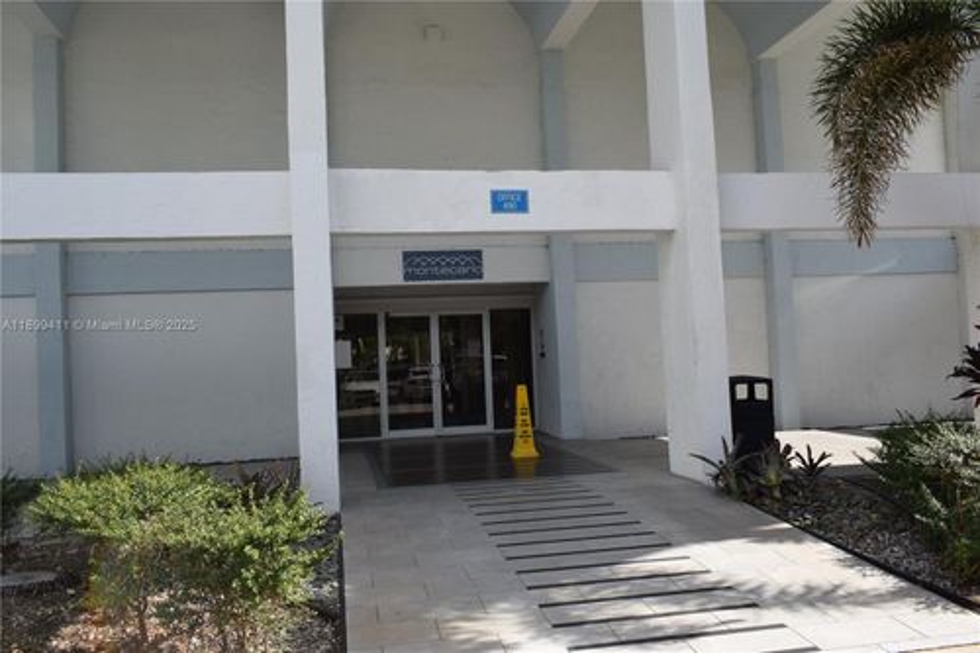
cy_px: 326
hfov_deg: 61.9
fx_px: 816
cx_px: 490
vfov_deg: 43.6
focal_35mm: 30
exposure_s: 1/320
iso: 200
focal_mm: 20
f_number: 9
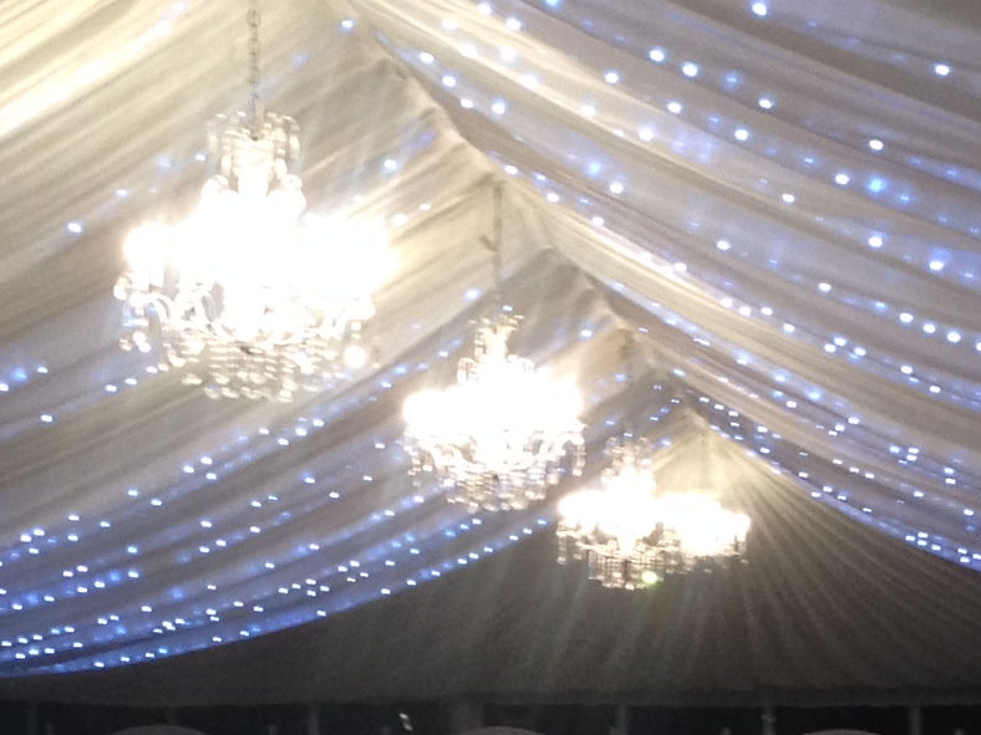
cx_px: 507
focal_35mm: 145
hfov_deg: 13.6
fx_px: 4109
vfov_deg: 10.1
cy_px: 892
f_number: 2.4
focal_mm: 4.28
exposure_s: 1/20
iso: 125
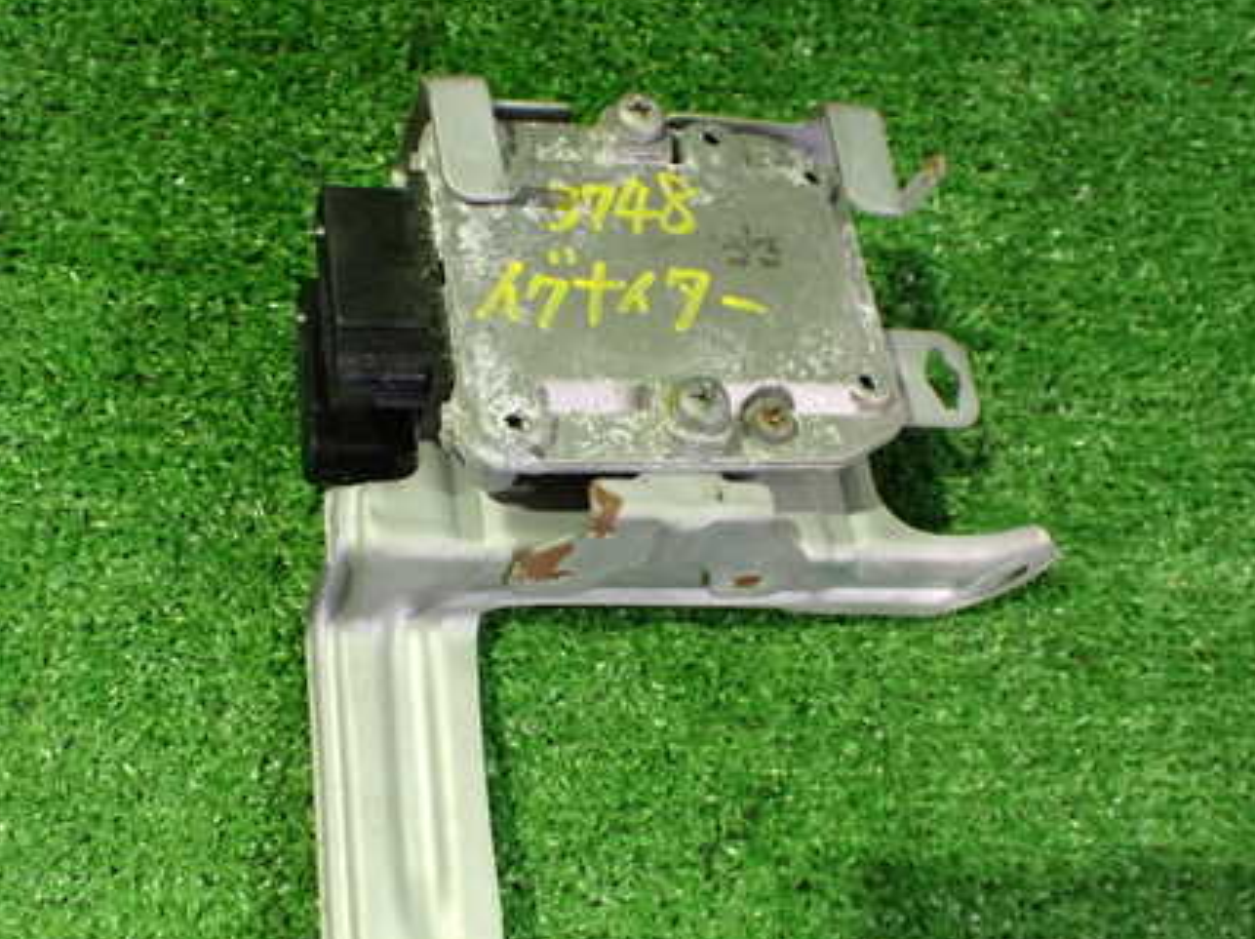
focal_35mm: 42
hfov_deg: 44.6
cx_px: 500
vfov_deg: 34.2
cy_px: 541
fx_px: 1521
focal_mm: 5.4
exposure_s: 1/30
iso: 1250
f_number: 2.3
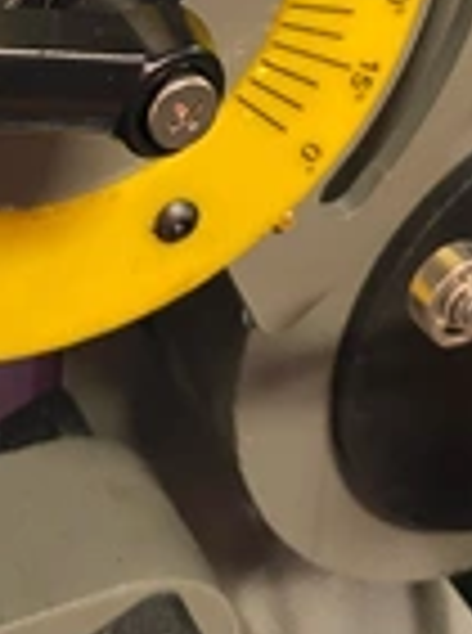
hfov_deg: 19.8
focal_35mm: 74
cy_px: -139
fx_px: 1352
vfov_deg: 23.9
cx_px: 220
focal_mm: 4.25
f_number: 1.8
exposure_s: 1/60
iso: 250
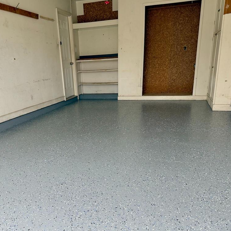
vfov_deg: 55.6
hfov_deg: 55.2
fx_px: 219
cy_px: 118
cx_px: 92
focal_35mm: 29
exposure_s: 1/298
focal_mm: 6.76
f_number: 1.78
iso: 80
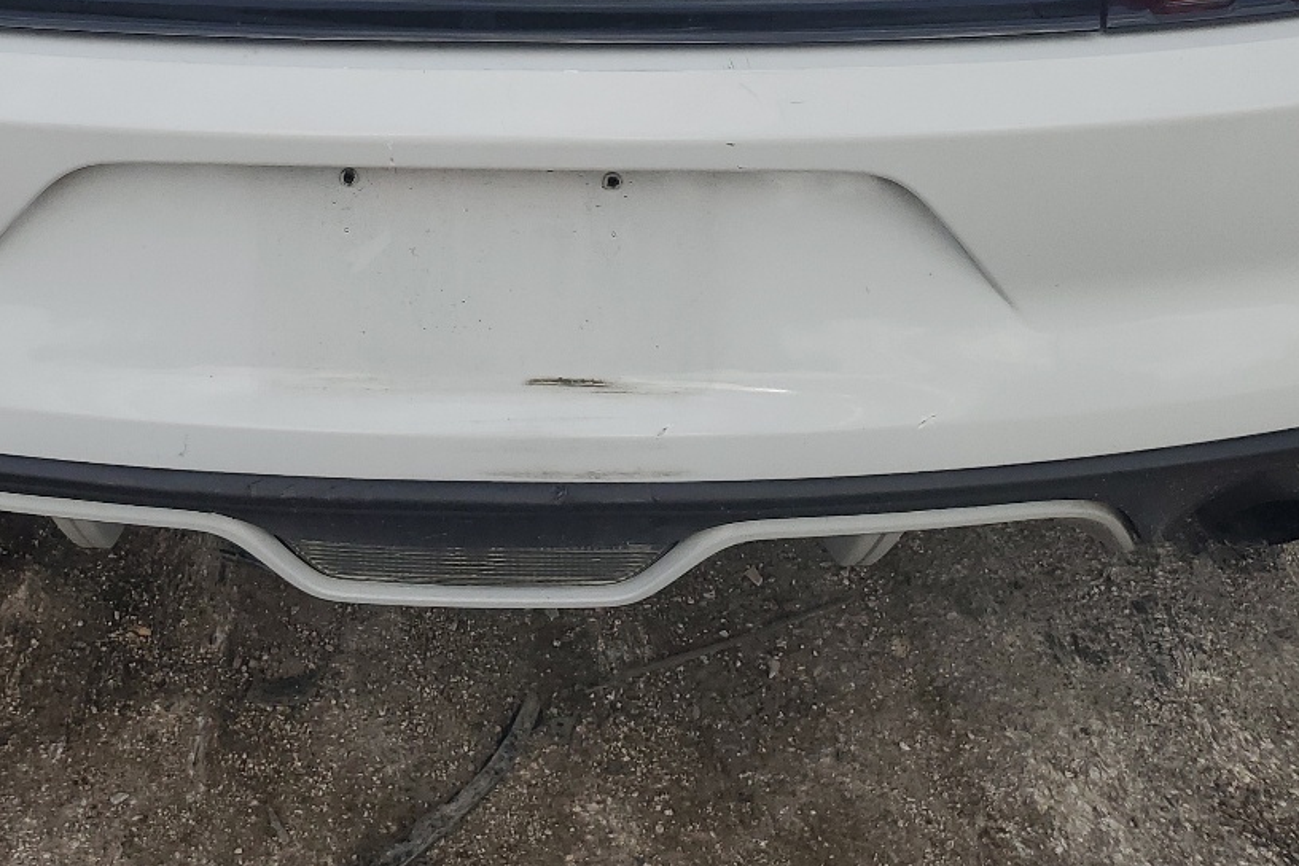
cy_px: -75
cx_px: 446
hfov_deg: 37.2
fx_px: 1912
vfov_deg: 24.0
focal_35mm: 53
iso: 50
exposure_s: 1/3333
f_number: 1.5
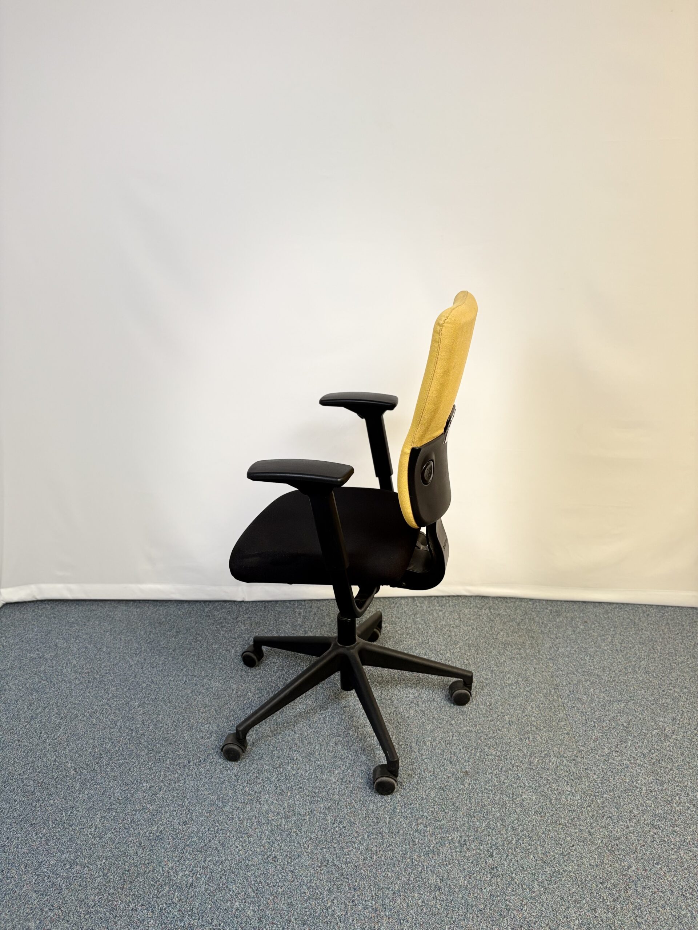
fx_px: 699
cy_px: 465
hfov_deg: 53.1
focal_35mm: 26
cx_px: 349
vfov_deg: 67.3
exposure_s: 1/121
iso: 80
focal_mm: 5.96
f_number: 1.6
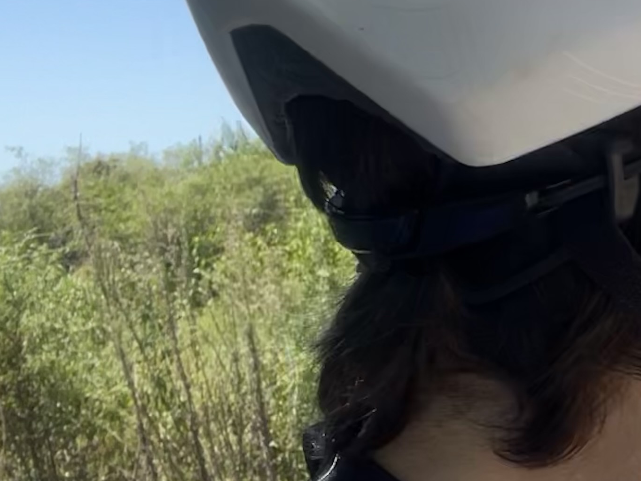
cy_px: 155
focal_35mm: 68
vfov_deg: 21.5
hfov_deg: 24.0
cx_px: 894
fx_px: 1259
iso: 32
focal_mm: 2.71
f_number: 2.2
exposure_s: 1/416
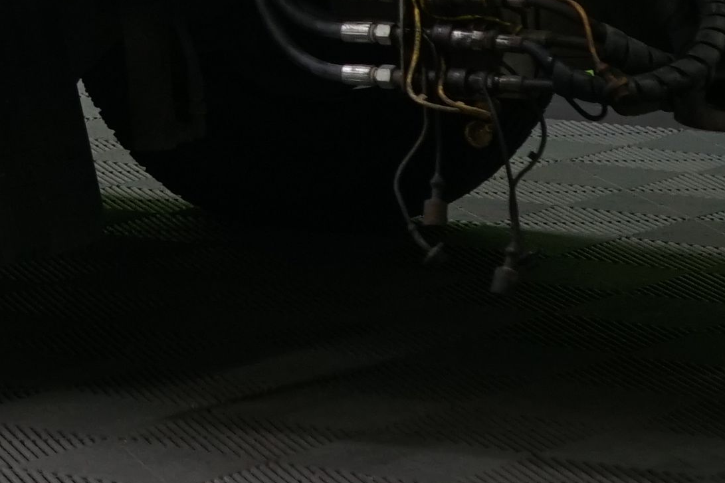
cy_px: -338
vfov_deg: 5.6
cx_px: -676
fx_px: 4873
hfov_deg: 8.1
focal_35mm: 242
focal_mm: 44
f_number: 5.6
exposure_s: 1/50
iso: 640
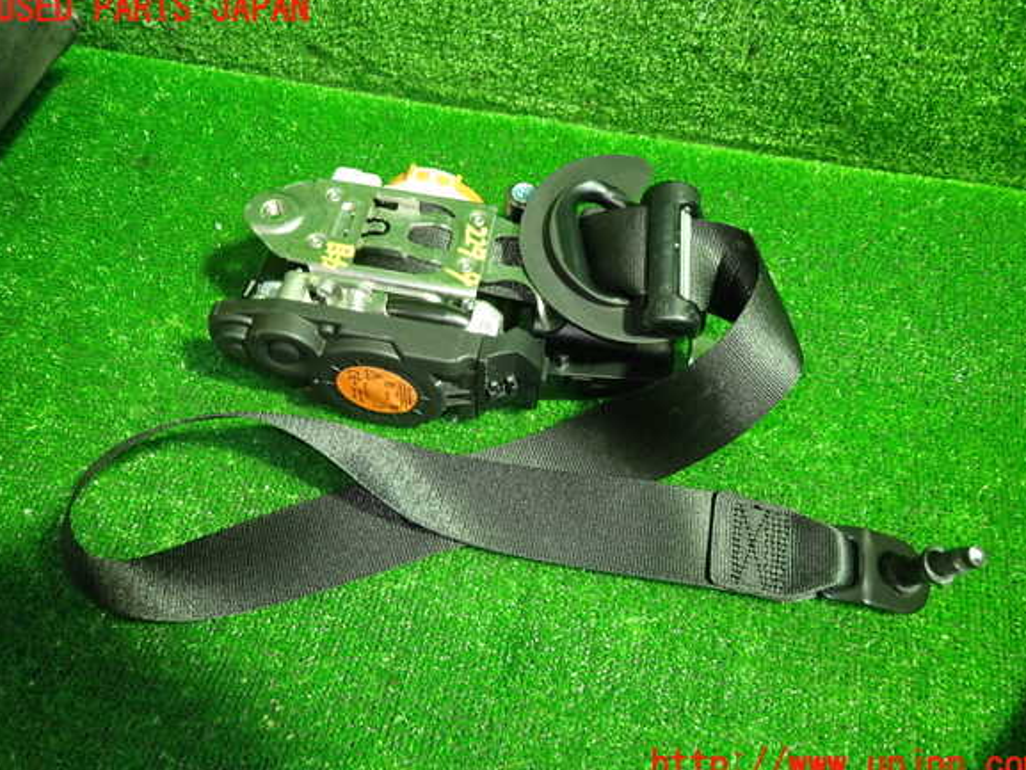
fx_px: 771
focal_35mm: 26
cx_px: 519
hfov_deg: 67.3
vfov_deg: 53.1
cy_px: 388
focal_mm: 4.5
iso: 500
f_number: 2
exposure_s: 1/30
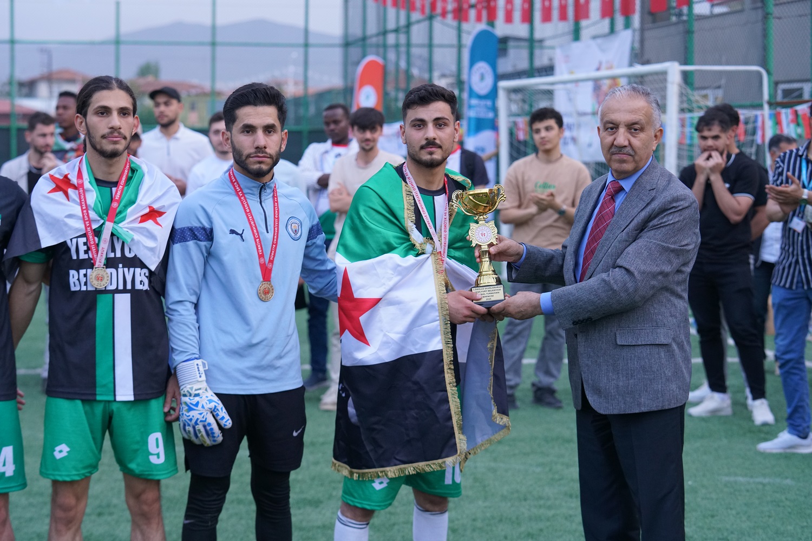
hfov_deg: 27.7
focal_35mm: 73
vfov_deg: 18.7
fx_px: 1646
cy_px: 270
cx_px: 406
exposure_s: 1/160
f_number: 4
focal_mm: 73
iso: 1600
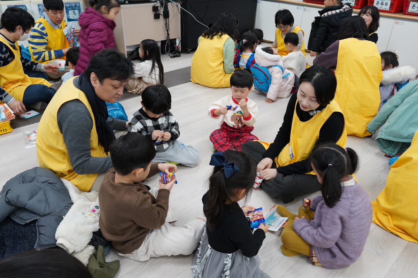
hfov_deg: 63.7
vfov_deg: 45.0
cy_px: 139
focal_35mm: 29
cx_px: 209
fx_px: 337
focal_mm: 29
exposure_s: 1/60
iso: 2500
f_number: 7.1
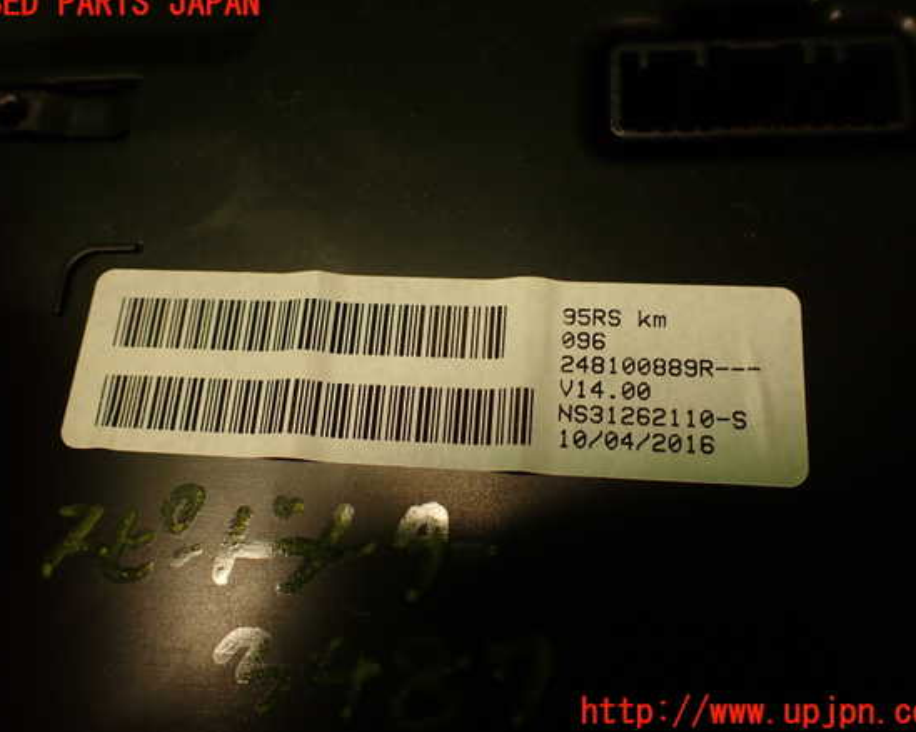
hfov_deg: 55.7
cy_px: 358
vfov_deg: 45.8
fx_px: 867
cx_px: 457
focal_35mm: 32
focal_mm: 5.4
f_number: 2.3
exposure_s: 1/60
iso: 200
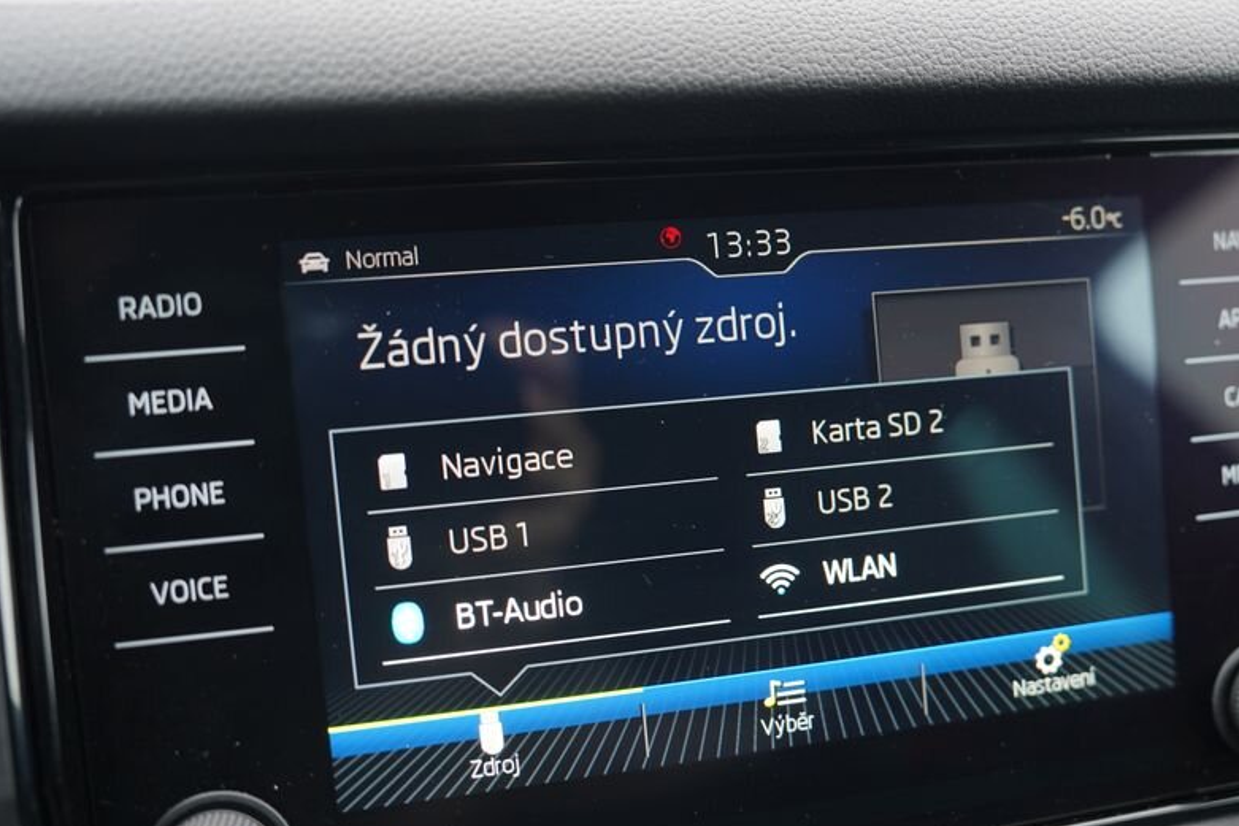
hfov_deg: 50.5
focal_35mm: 38
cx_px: 719
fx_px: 1308
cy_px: 478
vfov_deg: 35.0
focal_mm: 29
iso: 160
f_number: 2.8
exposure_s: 1/30
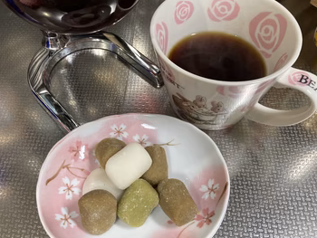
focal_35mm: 32
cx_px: 150
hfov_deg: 56.8
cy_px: 111
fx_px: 293
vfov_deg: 44.2
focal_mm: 3.99
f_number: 1.8
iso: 200
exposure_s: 1/60
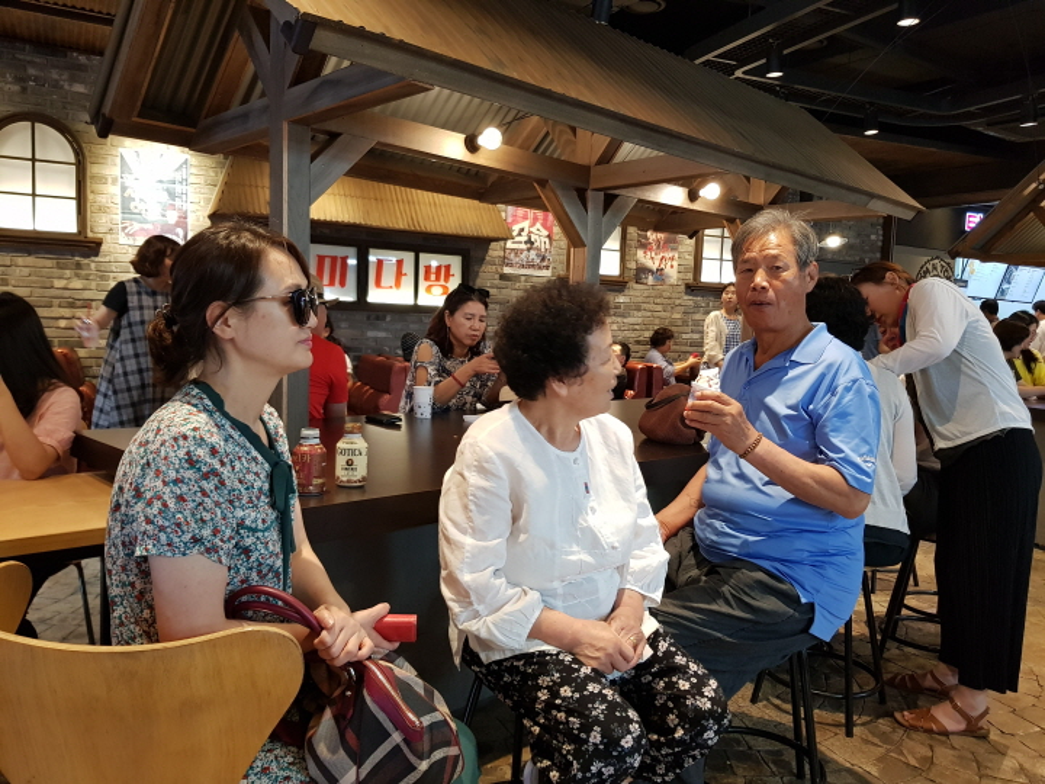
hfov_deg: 67.3
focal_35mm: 26
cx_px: 522
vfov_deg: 53.1
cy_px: 392
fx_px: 785
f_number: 1.7
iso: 250
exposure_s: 1/30
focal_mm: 4.3
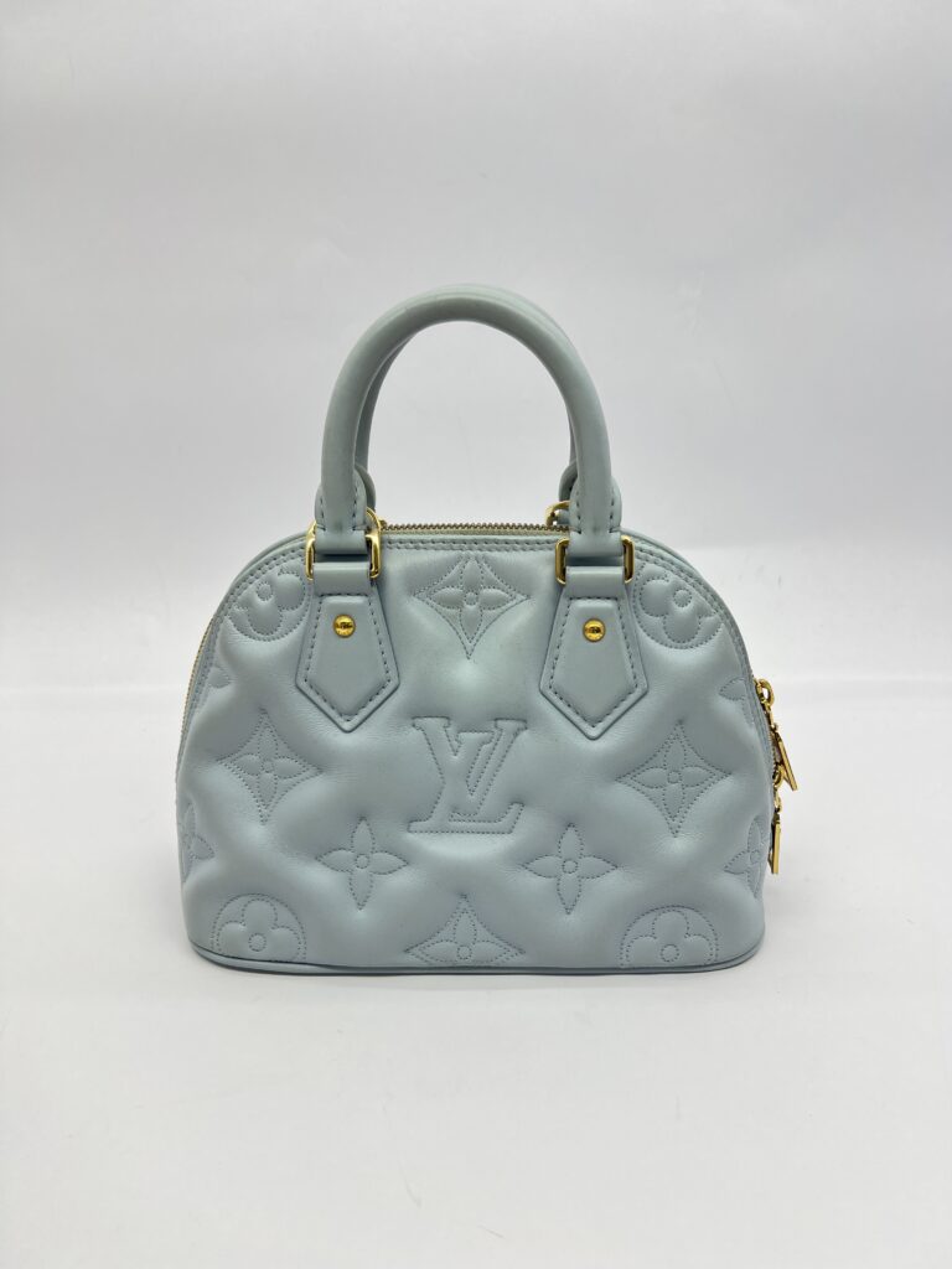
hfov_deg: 53.1
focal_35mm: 26
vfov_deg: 67.3
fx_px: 953
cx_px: 476
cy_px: 634
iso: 50
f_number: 1.5
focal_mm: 5.7
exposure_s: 1/235
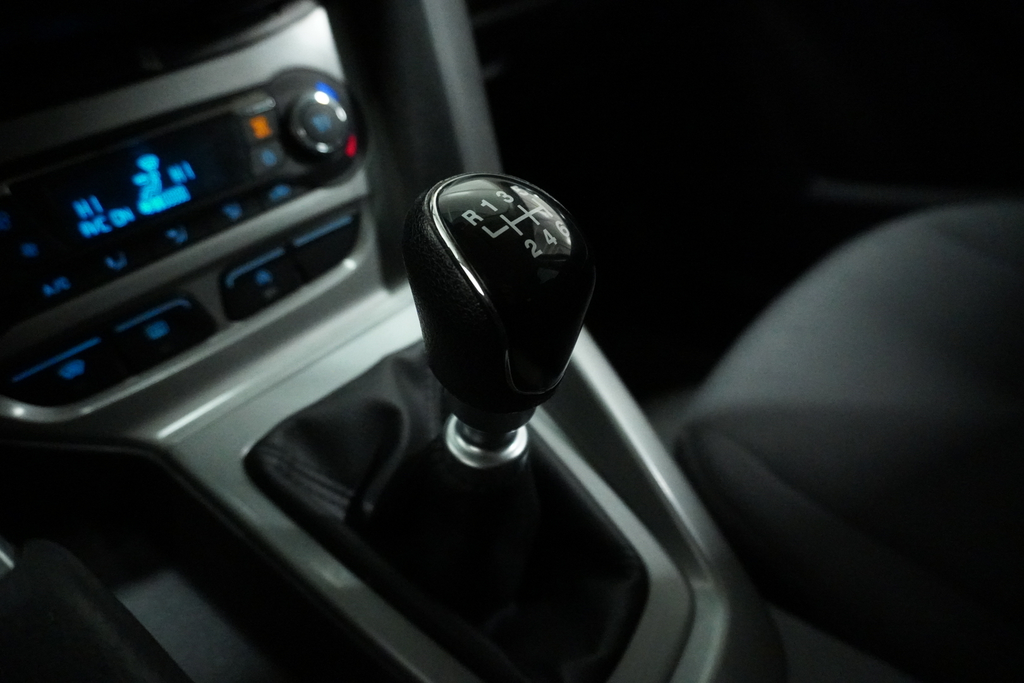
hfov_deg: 73.7
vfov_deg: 53.1
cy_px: 342
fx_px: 683
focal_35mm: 24
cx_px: 512
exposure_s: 1/250
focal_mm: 16
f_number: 3.5
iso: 12800
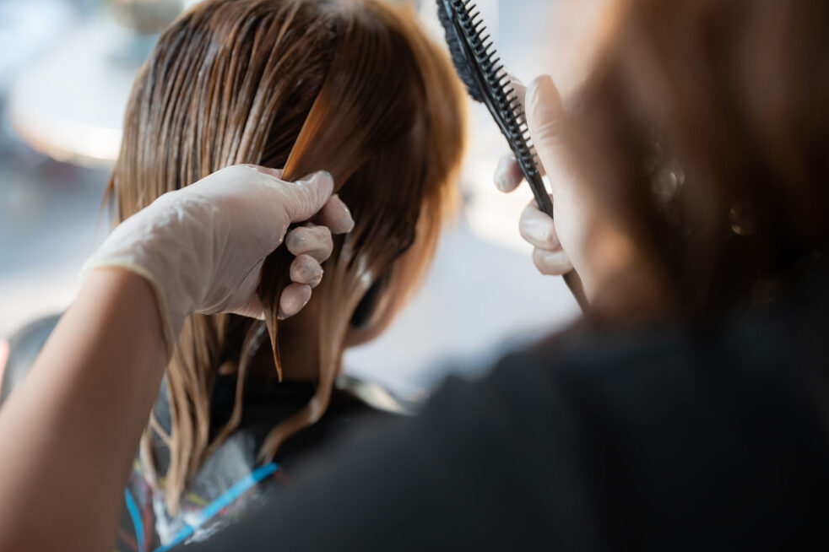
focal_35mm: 73
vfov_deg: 18.7
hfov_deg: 27.7
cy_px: 267
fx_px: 1680
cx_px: 404
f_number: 2.8
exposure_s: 1/250
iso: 200
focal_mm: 70
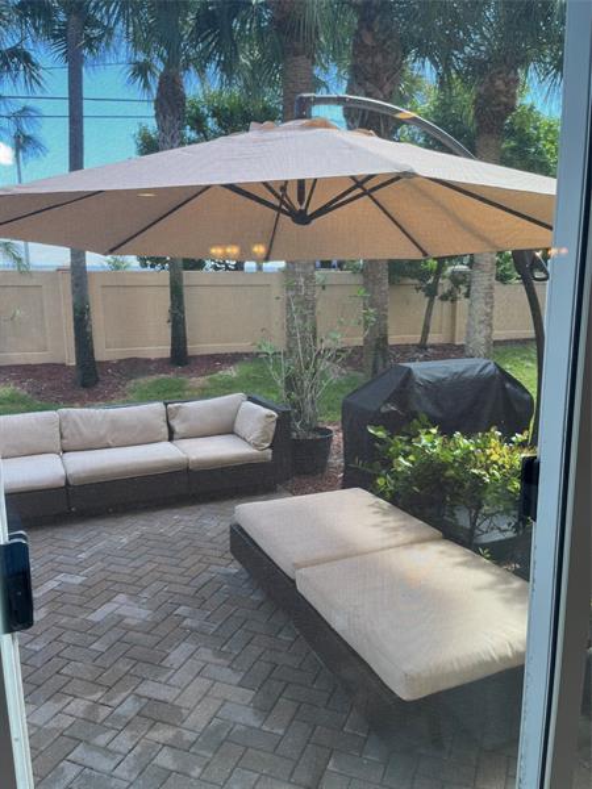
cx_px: 296
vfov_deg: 67.3
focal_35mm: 26
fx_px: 593
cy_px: 394
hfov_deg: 53.1
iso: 40
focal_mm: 5.1
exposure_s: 1/180
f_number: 1.6
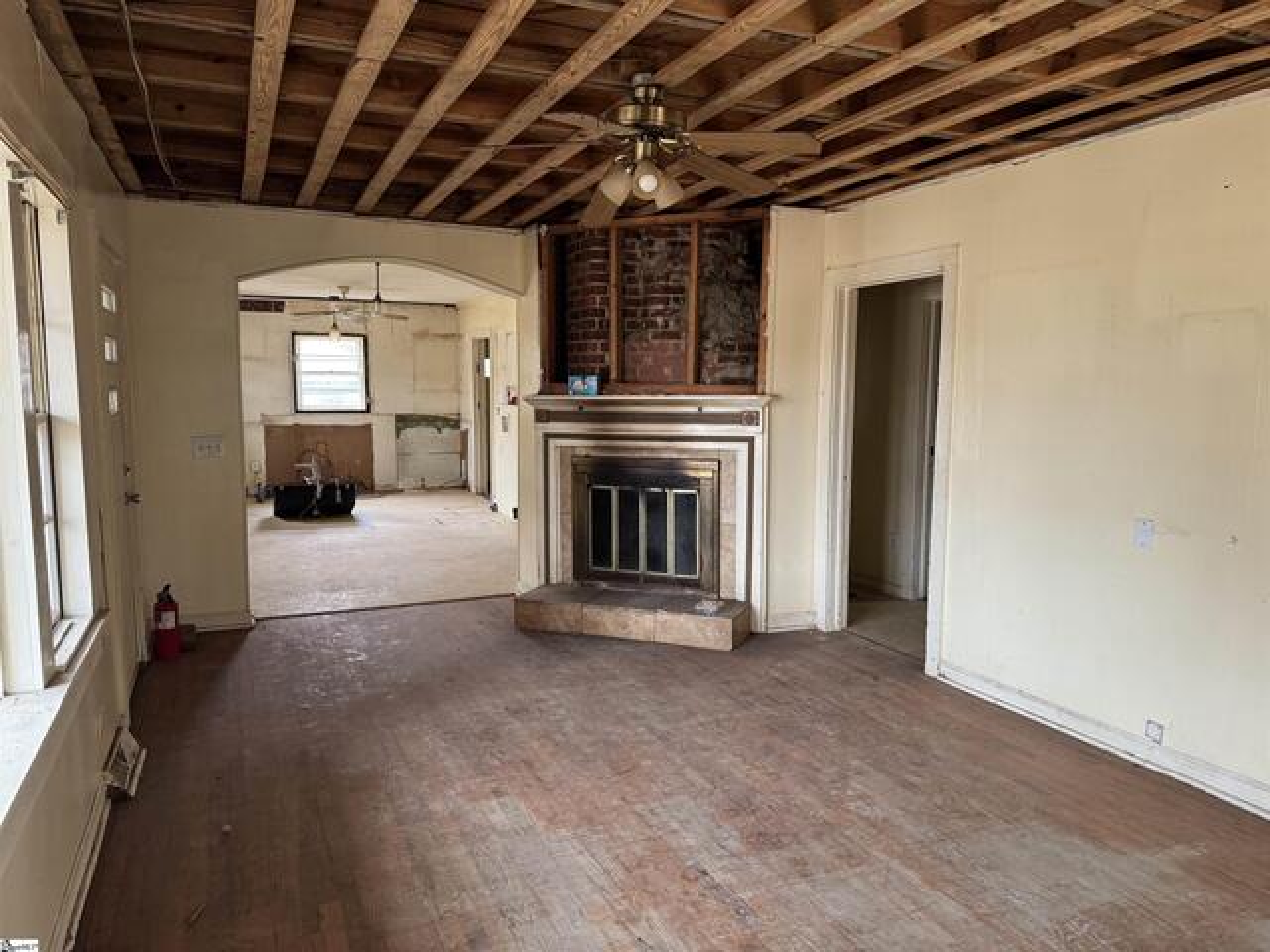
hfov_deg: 71.6
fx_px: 881
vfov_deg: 56.8
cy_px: 476
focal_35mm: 24
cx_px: 635
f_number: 1.78
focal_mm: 6.76
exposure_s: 1/60
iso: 250
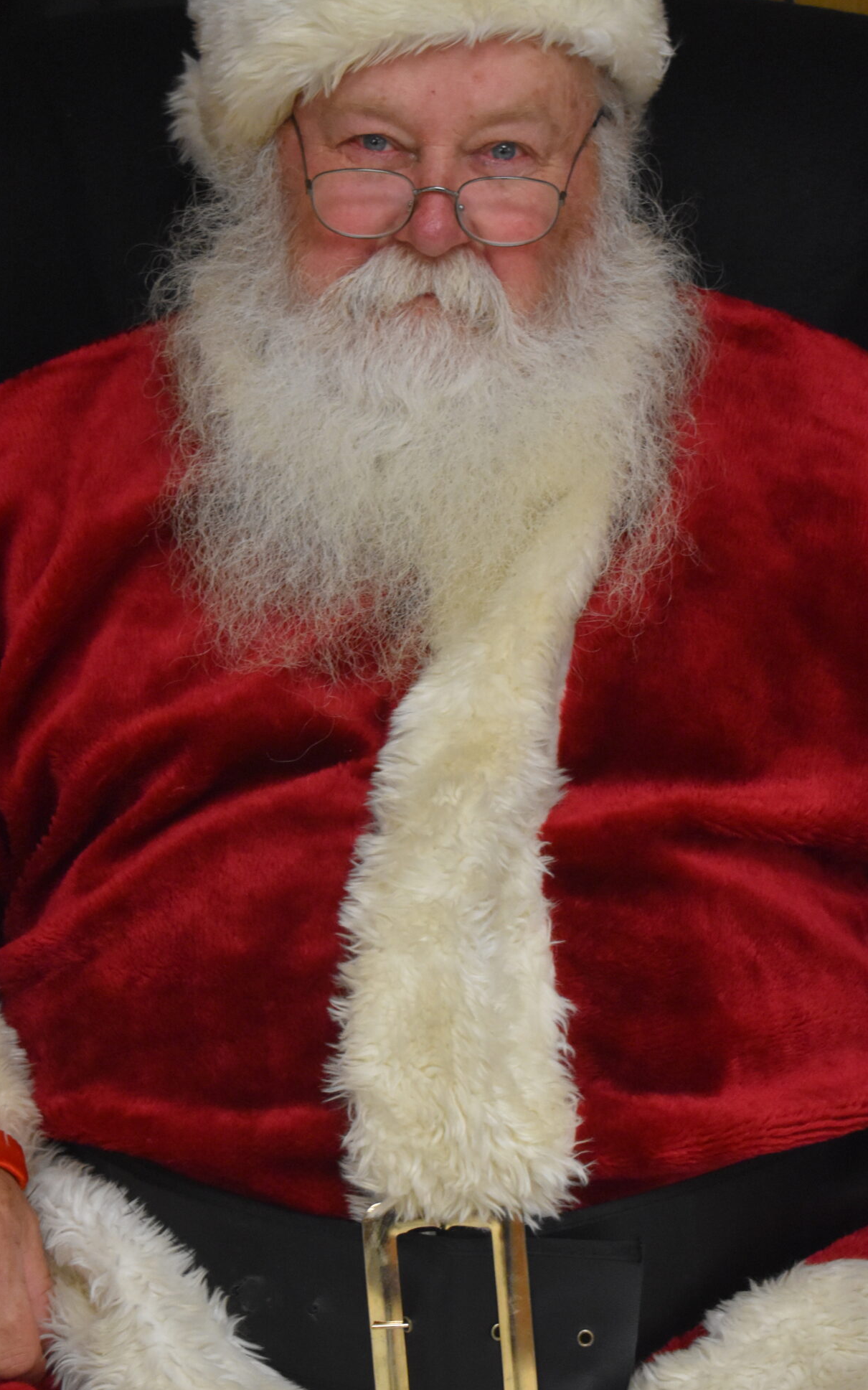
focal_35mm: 97
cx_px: 448
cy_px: 726
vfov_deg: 21.4
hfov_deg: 13.5
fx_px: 3673
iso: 2200
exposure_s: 1/125
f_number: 5.3
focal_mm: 48
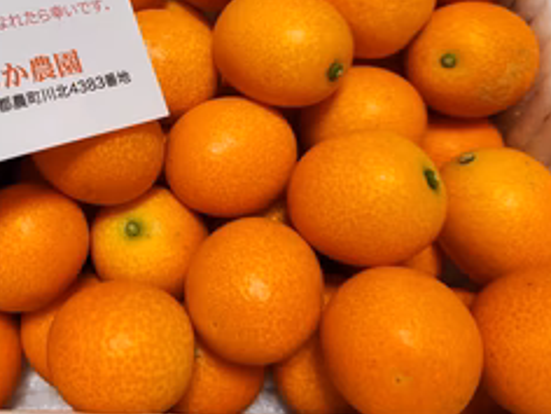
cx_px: 114
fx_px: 621
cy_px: 82
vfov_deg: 35.6
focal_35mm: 39
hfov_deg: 45.6
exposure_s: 1/120
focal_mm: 5.4
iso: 200
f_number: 1.8
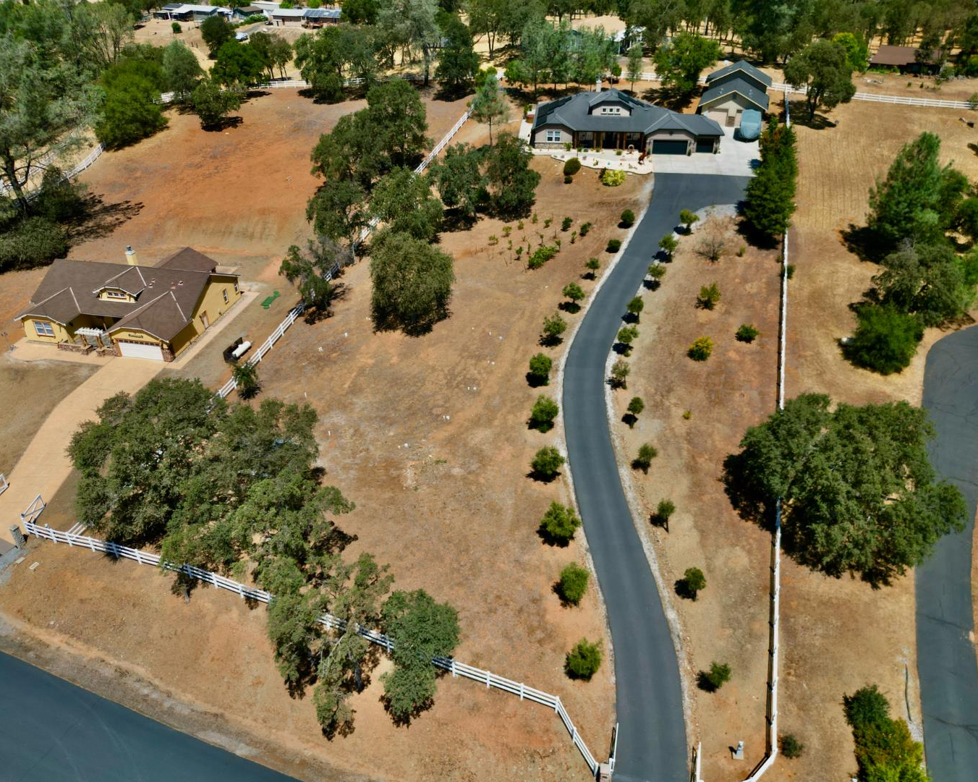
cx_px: 506
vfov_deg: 54.9
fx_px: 752
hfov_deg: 66.0
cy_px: 384
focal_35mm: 26
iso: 100
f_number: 1.7
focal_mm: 6.72
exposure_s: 1/2500
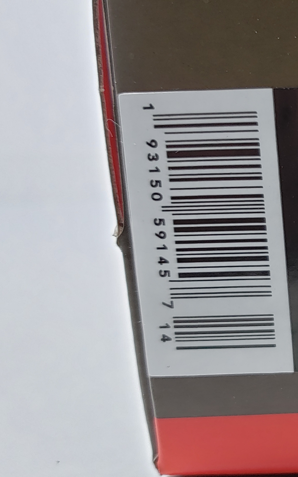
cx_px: 453
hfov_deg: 19.1
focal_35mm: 59
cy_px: 247
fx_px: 767
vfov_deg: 34.5
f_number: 1.5
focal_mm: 4.3
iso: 50
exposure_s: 1/139
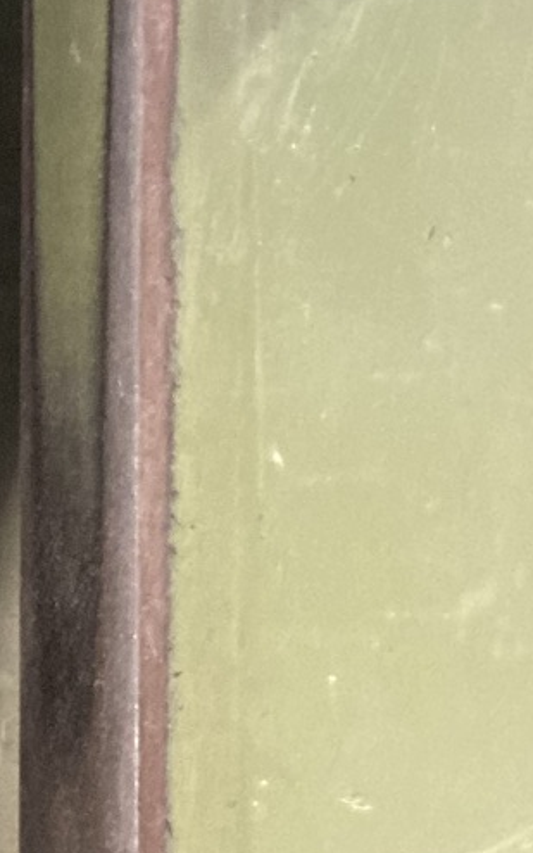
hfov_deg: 9.6
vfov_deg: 16.9
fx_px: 2857
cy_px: 212
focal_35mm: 123
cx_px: -704
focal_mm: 3.99
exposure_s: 1/30
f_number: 1.8
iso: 400
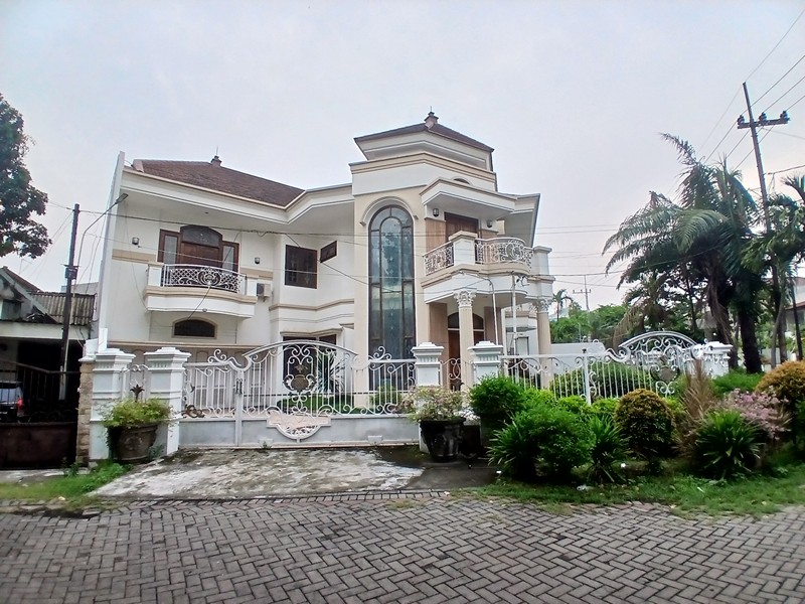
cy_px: 302
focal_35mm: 17
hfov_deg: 91.0
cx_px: 402
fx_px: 395
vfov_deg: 74.7
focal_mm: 1.4
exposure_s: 1/357
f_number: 2.2
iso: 50
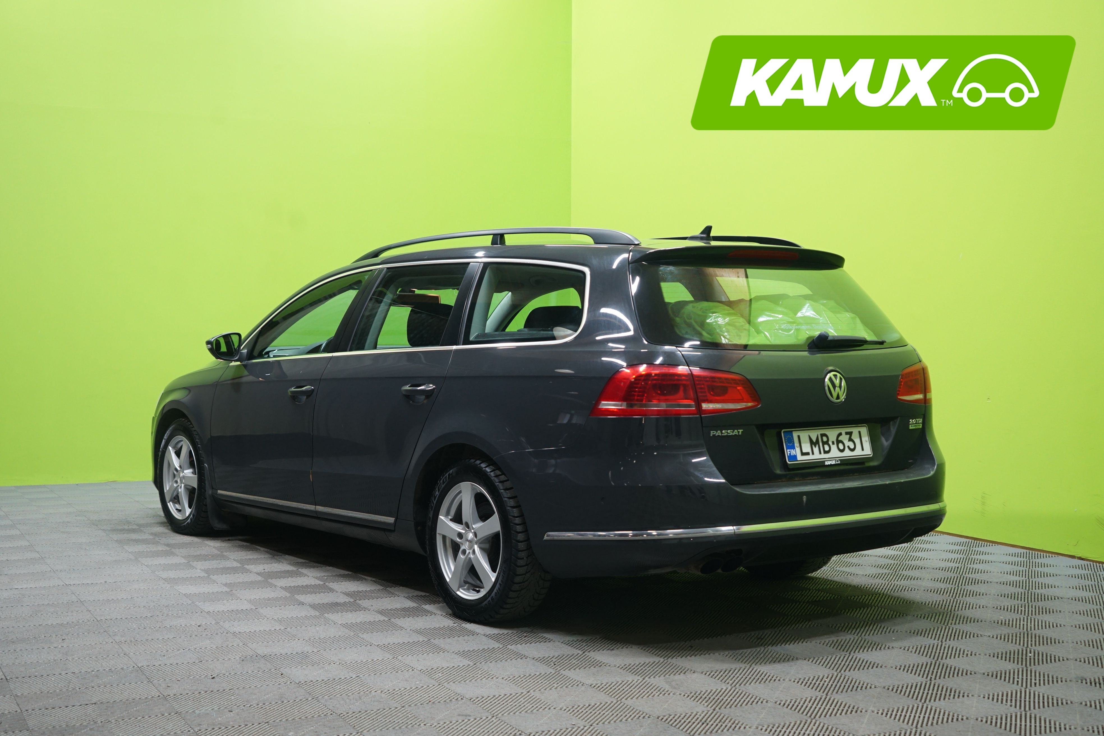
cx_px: 552
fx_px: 1380
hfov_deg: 43.6
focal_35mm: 45
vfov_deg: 29.9
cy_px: 368
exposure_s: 1/20
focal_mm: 45
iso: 800
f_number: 5
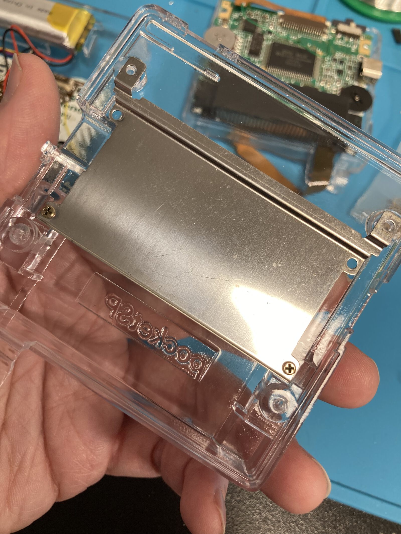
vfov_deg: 63.4
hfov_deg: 49.7
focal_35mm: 28
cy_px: 267
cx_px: 200
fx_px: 432
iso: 80
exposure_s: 1/60
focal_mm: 3.99
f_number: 1.8
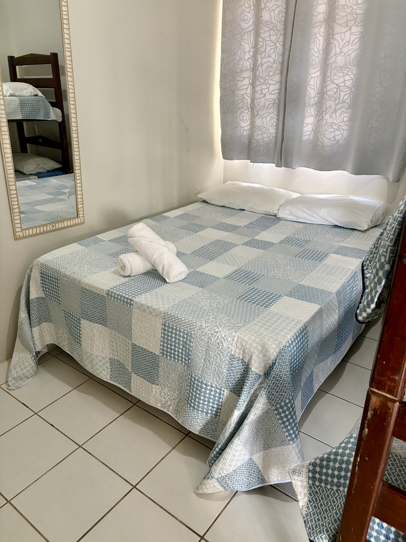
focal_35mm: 26
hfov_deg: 53.1
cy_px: 271
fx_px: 407
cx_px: 203
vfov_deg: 67.3
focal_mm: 5.96
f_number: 1.6
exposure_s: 1/60
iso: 250
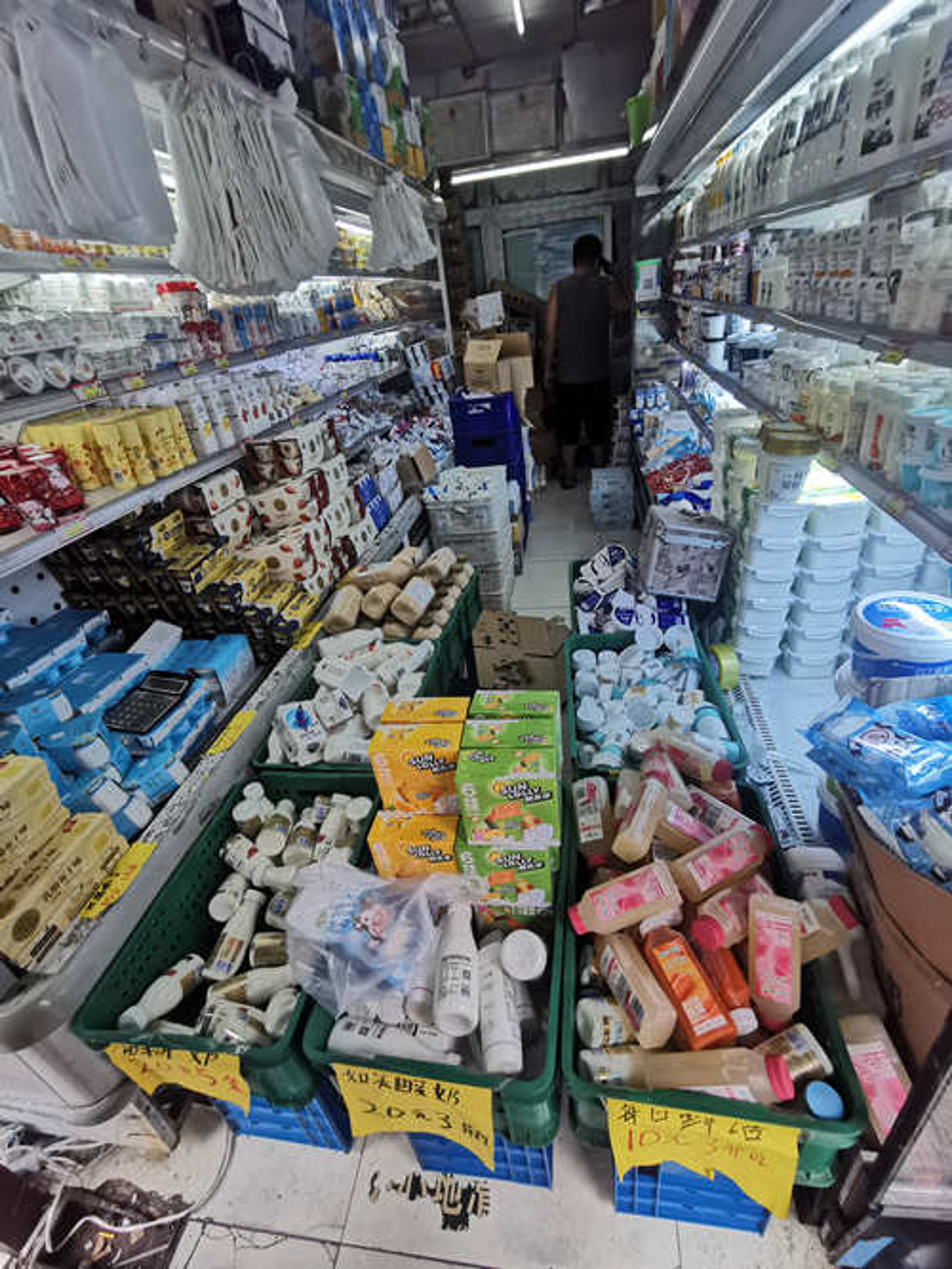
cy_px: 634
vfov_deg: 94.5
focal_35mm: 16
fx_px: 586
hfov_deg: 78.1
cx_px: 476
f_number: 2.2
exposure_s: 1/100
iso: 125
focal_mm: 2.35
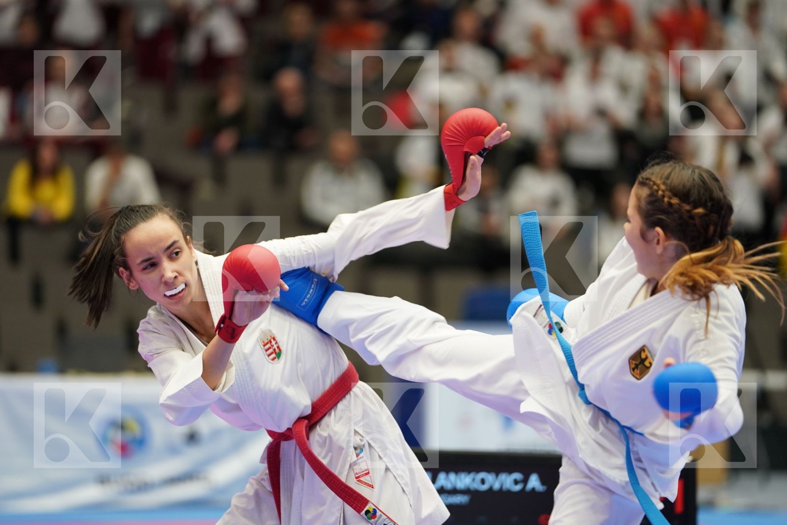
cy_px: 259
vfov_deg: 6.6
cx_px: 395
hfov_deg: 9.8
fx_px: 4569
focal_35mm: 209
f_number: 2.8
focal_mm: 195
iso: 1600
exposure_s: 1/500
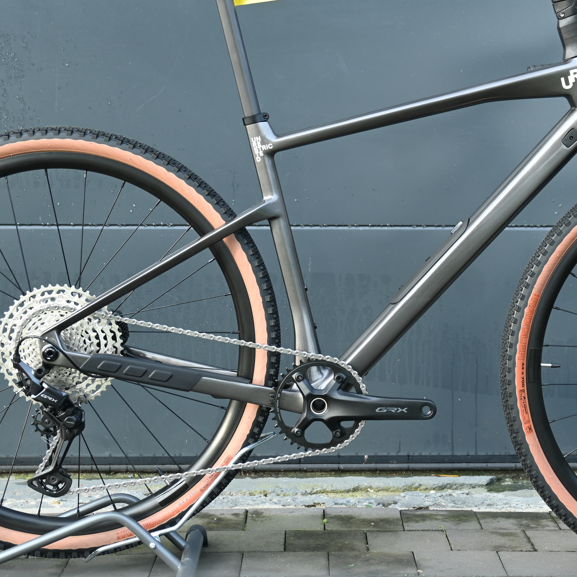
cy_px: 275
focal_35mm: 70
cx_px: 381
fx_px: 1320
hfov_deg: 24.5
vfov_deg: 24.7
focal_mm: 28
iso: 125
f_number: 4.5
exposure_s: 1/60
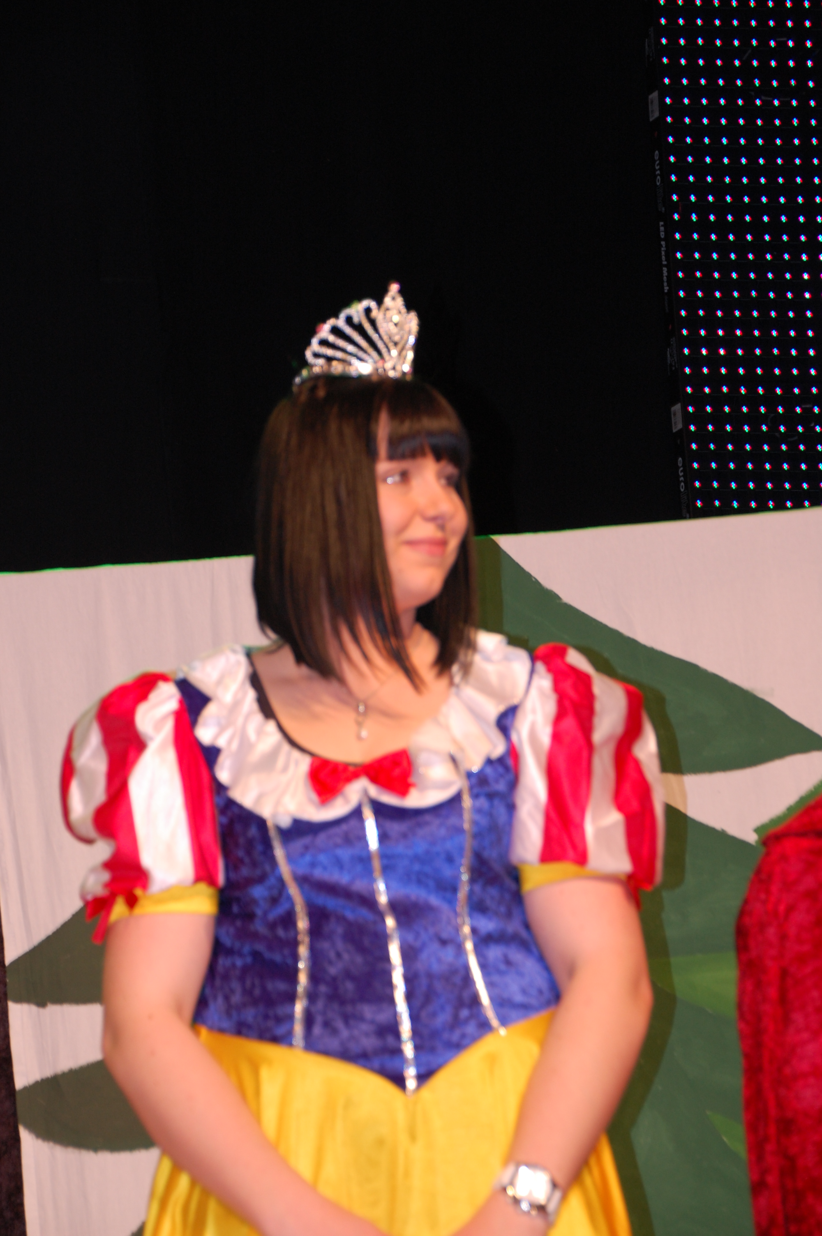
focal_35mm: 128
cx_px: 411
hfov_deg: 10.7
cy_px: 618
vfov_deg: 16.1
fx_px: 4375
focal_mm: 85
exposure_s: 1/60
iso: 400
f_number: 5.6
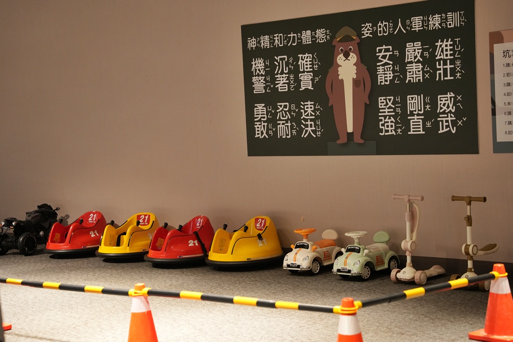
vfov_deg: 20.1
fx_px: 963
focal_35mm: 68
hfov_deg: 29.8
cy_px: 171
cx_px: 256
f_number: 3.2
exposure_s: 1/100
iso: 2500
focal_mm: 67.6
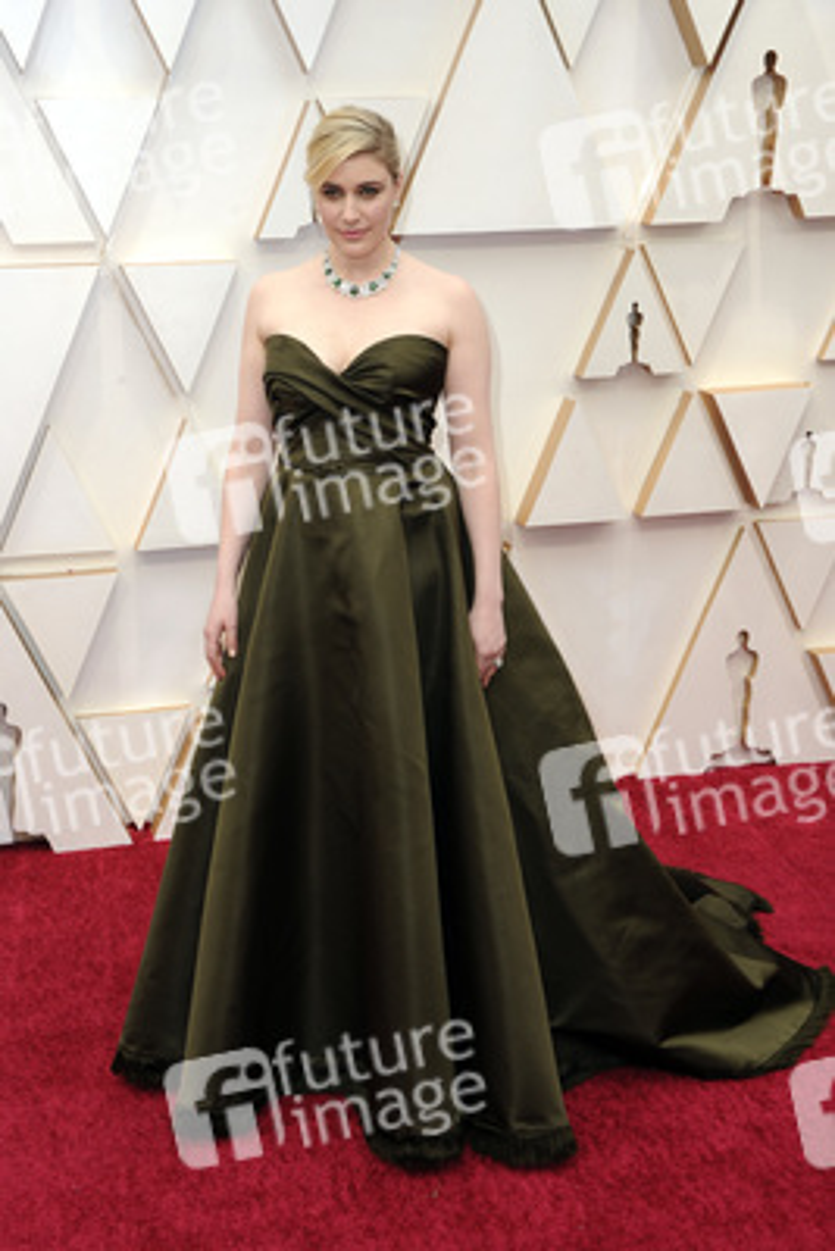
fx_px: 1668
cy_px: 626
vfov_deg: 41.1
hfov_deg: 28.1
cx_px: 418
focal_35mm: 48
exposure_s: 1/250
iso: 800
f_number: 8
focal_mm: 48
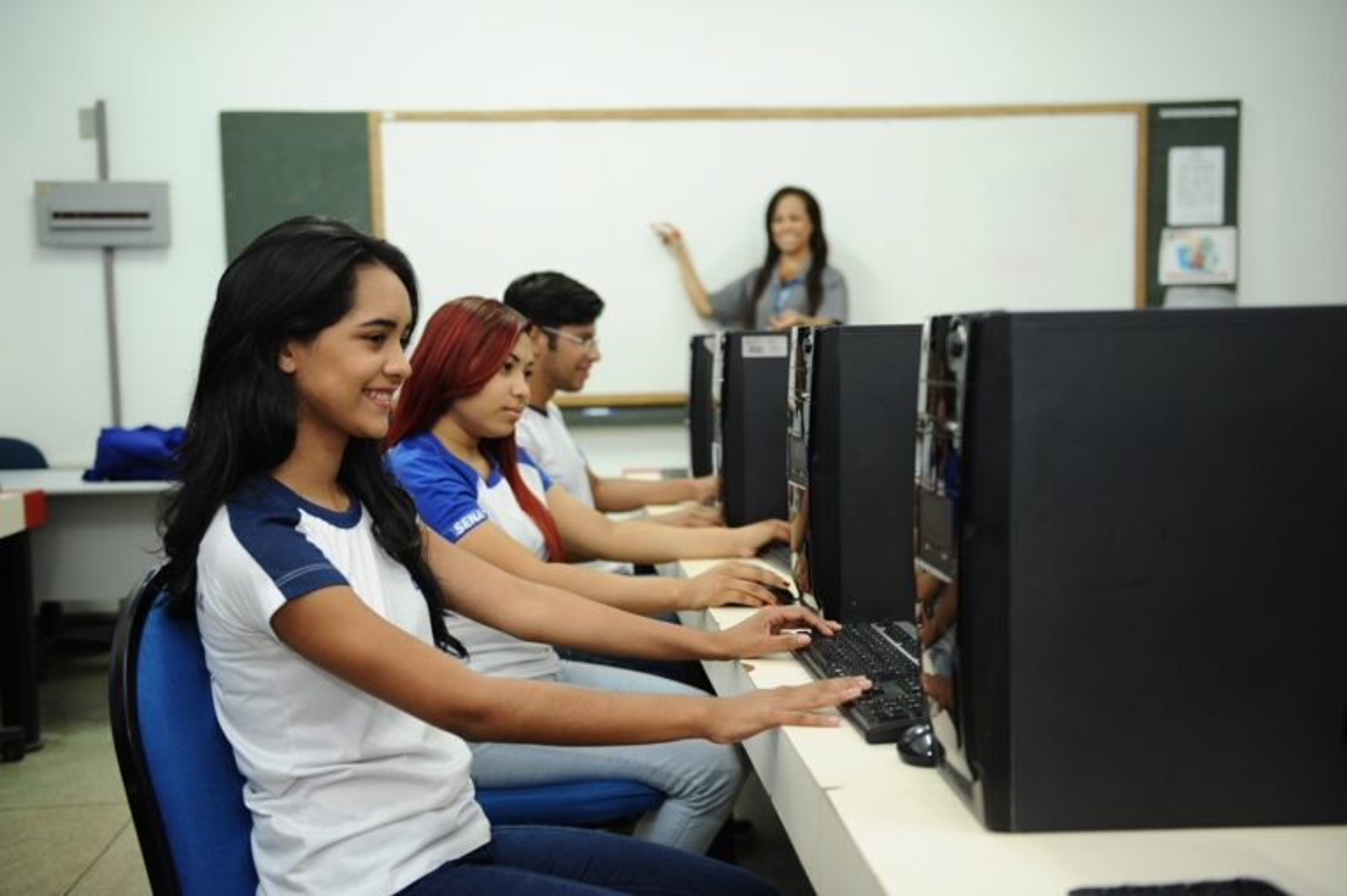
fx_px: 1421
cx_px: 674
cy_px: 448
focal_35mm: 38
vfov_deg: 35.0
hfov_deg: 50.7
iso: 1000
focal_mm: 38
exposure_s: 1/50
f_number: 2.8
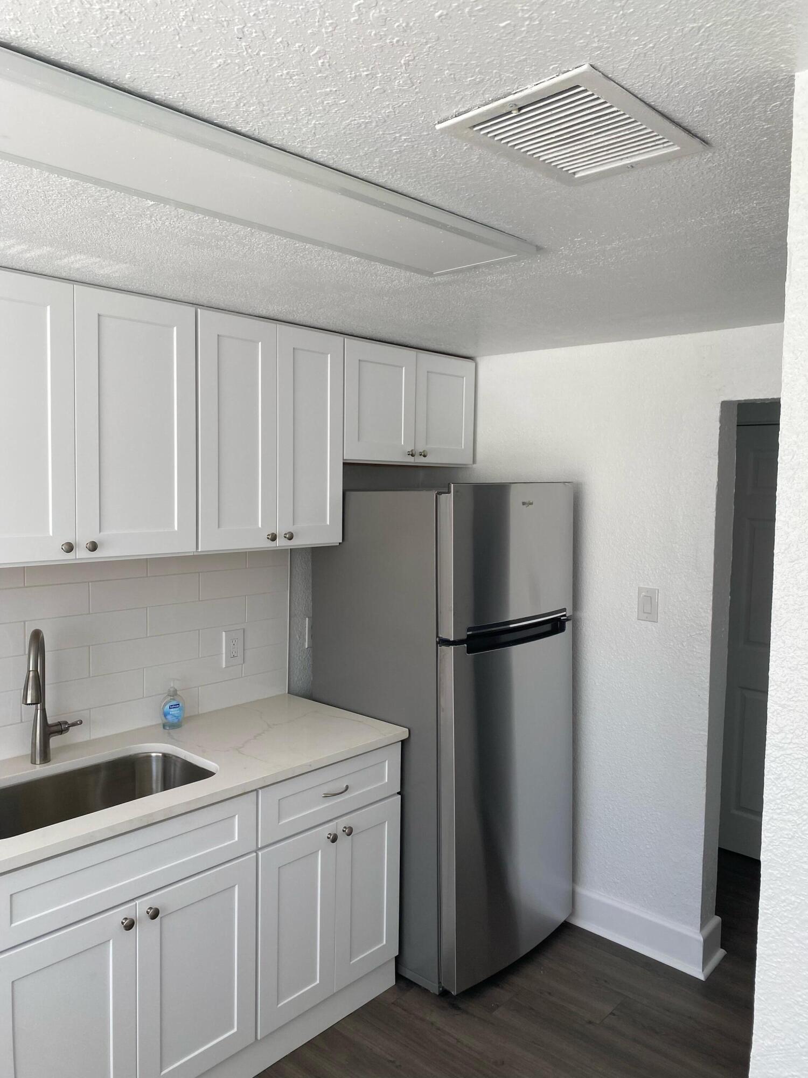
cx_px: 404
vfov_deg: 67.3
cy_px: 539
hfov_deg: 53.1
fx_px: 809
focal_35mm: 26
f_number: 1.8
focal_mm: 4.25
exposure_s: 1/342
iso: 32
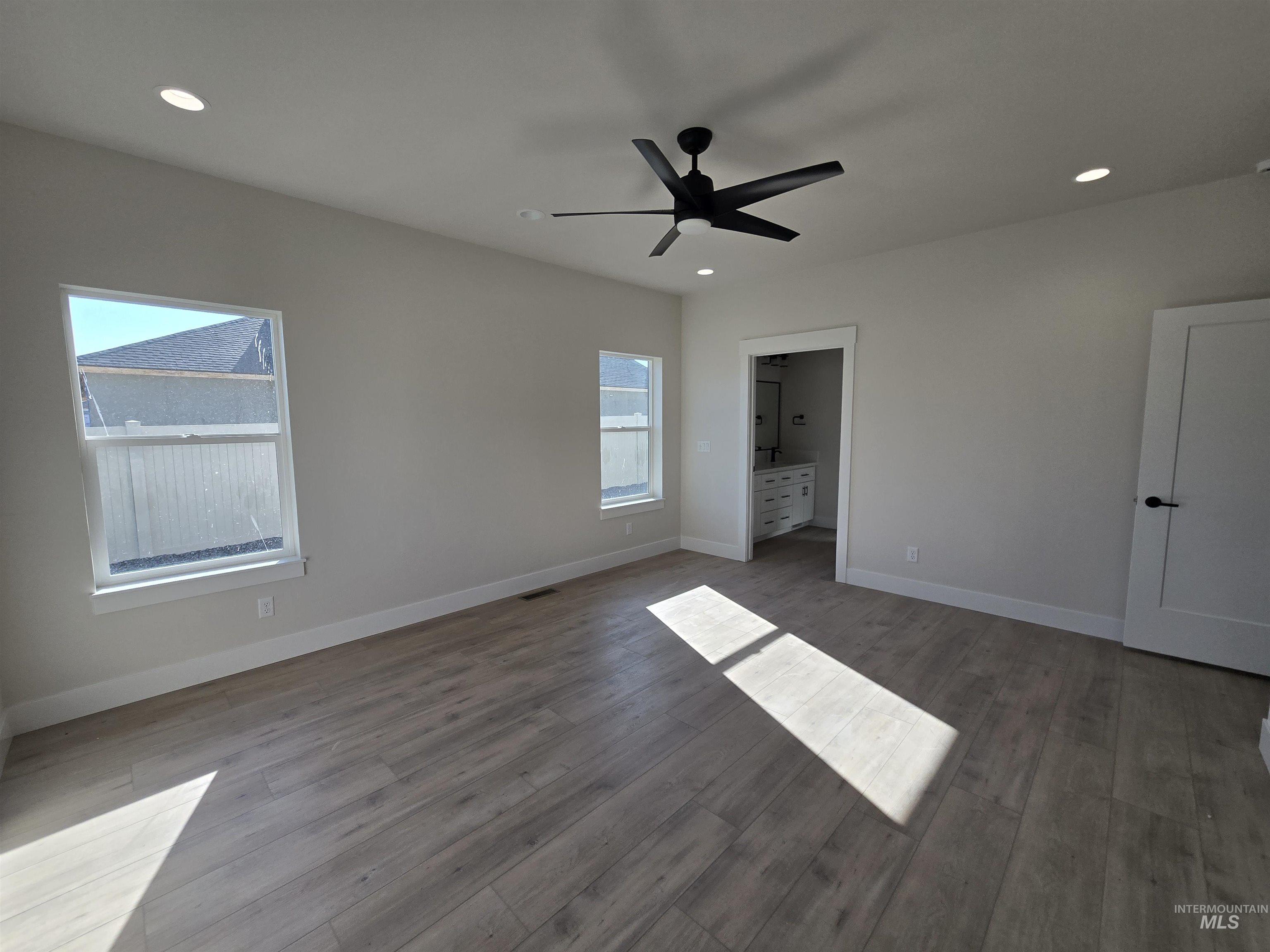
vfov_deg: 89.9
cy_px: 476
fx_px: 477
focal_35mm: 13
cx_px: 635
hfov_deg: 106.2
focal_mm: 2.2
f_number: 2.2
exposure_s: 1/652
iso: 50
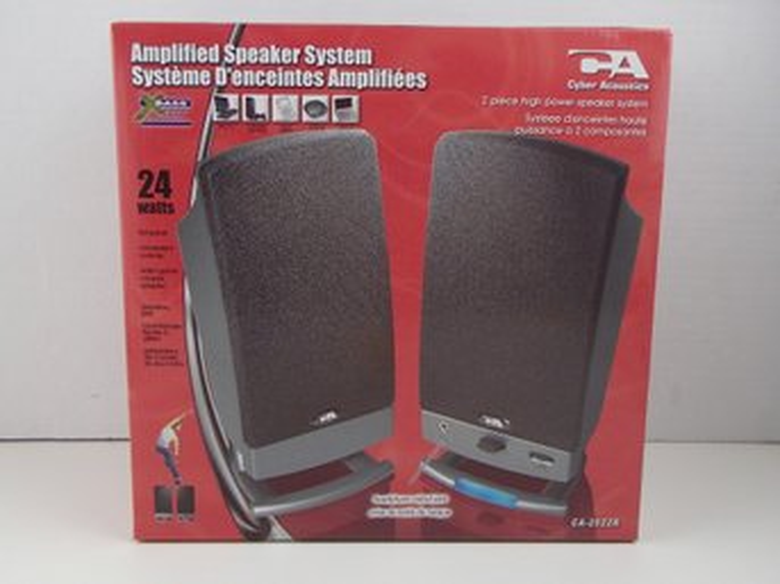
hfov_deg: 50.2
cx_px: 390
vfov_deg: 38.6
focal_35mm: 37
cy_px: 292
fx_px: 833
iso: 400
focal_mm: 6.64
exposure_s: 1/160
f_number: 4.7
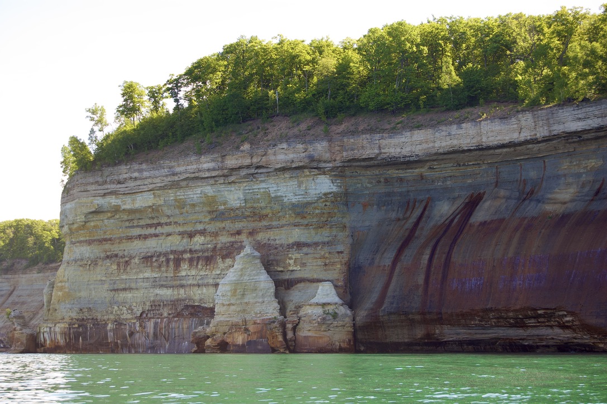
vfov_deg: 18.2
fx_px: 1264
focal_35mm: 75
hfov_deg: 27.0
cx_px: 304
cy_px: 202
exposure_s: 1/125
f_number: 5.6
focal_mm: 50
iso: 200
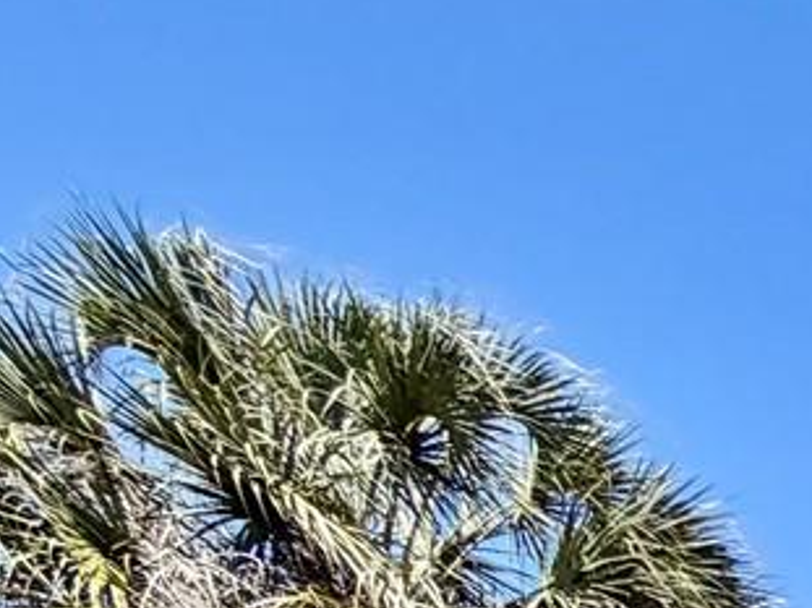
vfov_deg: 14.7
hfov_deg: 15.1
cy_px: 1380
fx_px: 1688
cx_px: 1958
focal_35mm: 72
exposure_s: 1/717
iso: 40
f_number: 2.2
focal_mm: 2.22
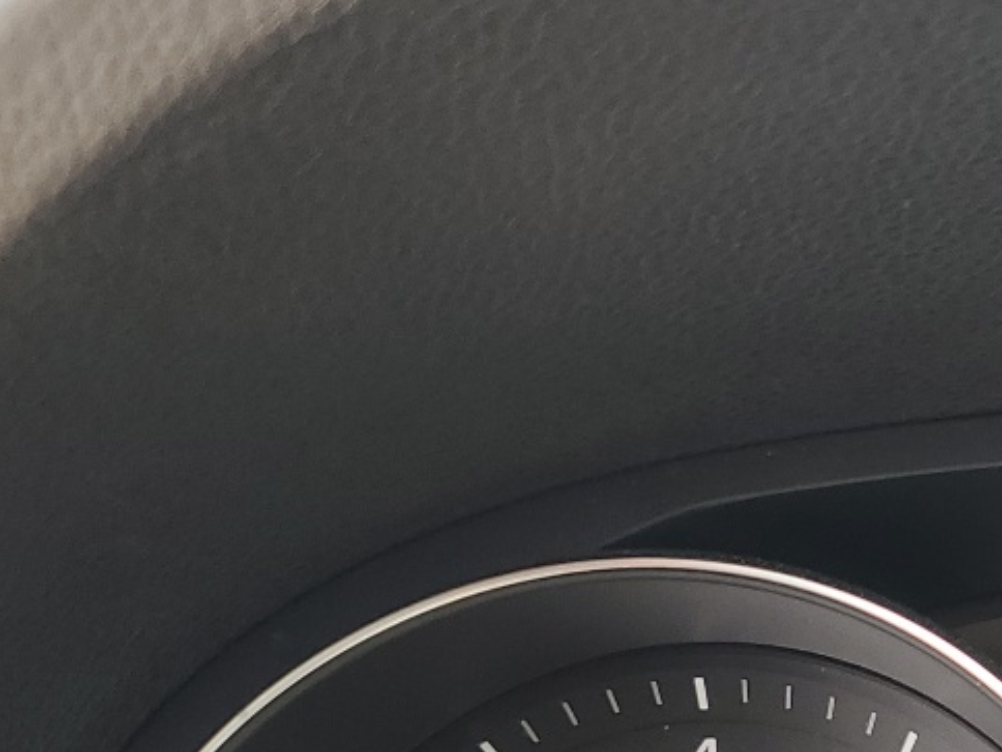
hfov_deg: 20.4
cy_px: 843
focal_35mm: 86
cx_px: 1383
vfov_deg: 16.6
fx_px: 2489
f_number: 1.5
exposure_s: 1/175
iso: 50
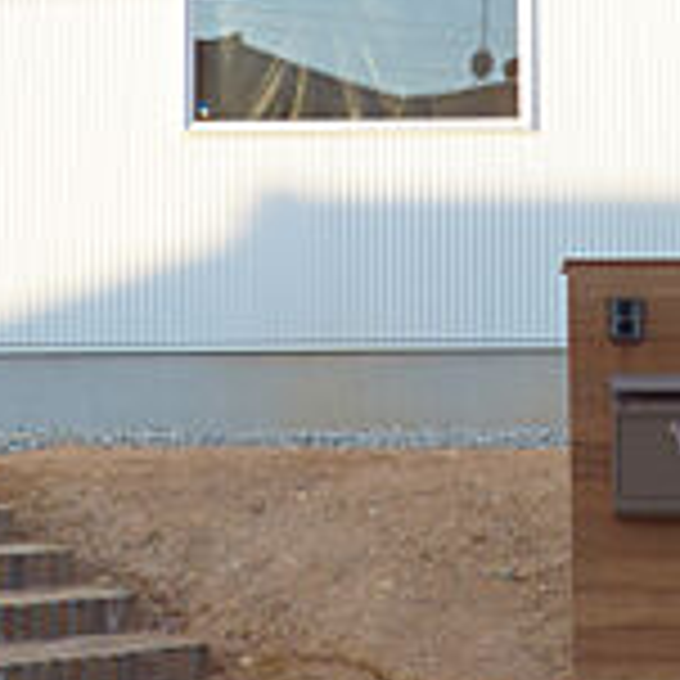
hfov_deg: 19.2
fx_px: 2000
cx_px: 441
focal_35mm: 90
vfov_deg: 19.2
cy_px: 167
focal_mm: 5.29
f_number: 3.3
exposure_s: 1/250
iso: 100
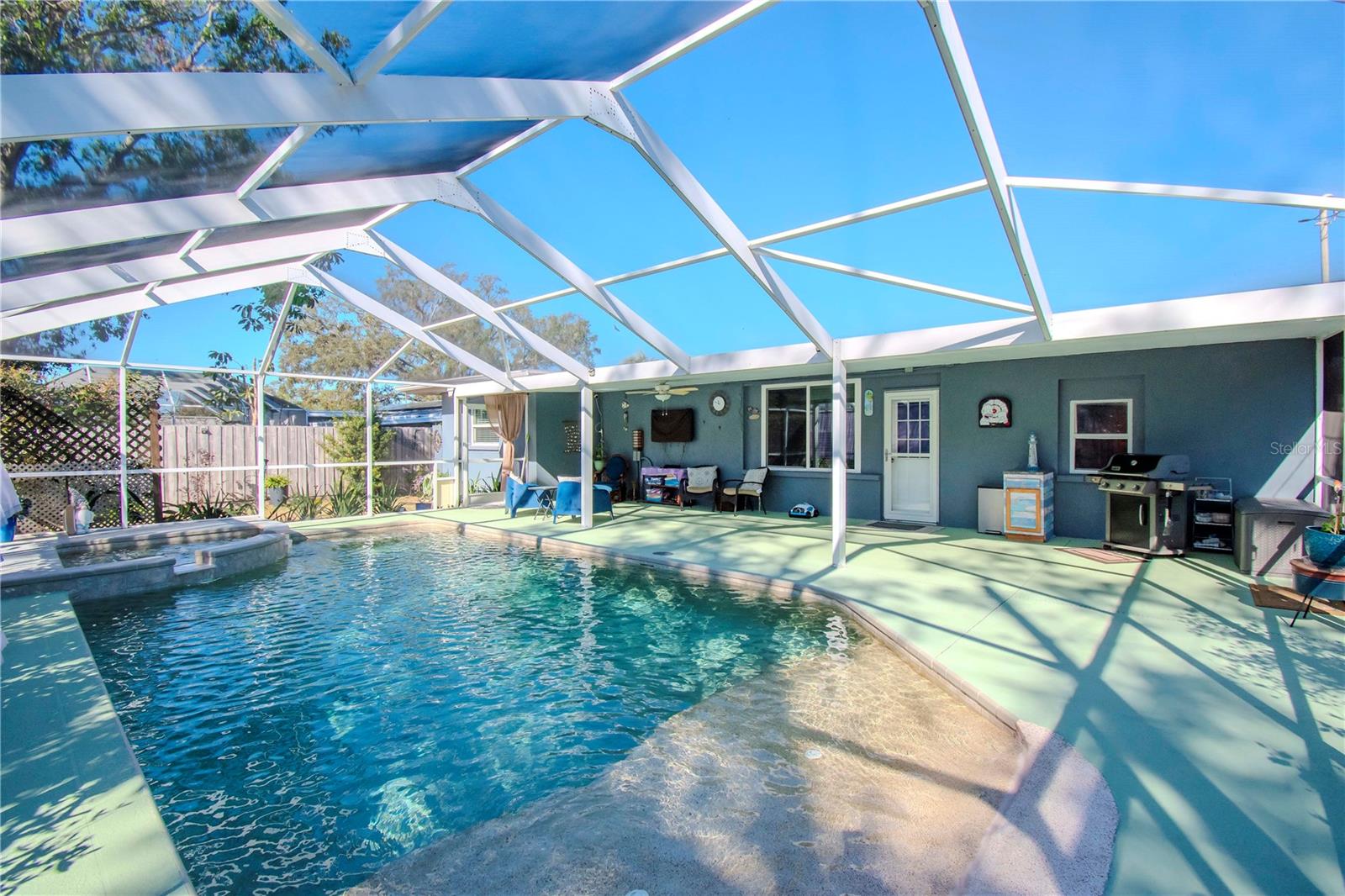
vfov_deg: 77.3
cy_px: 448
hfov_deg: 100.4
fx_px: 560
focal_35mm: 15
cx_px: 672
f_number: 7.1
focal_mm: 10
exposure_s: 1/800
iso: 500
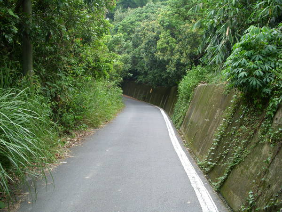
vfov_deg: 37.7
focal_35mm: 38
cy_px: 106
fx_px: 310
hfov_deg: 49.0
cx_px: 141
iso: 100
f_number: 3.3
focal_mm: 6.3
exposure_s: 1/125
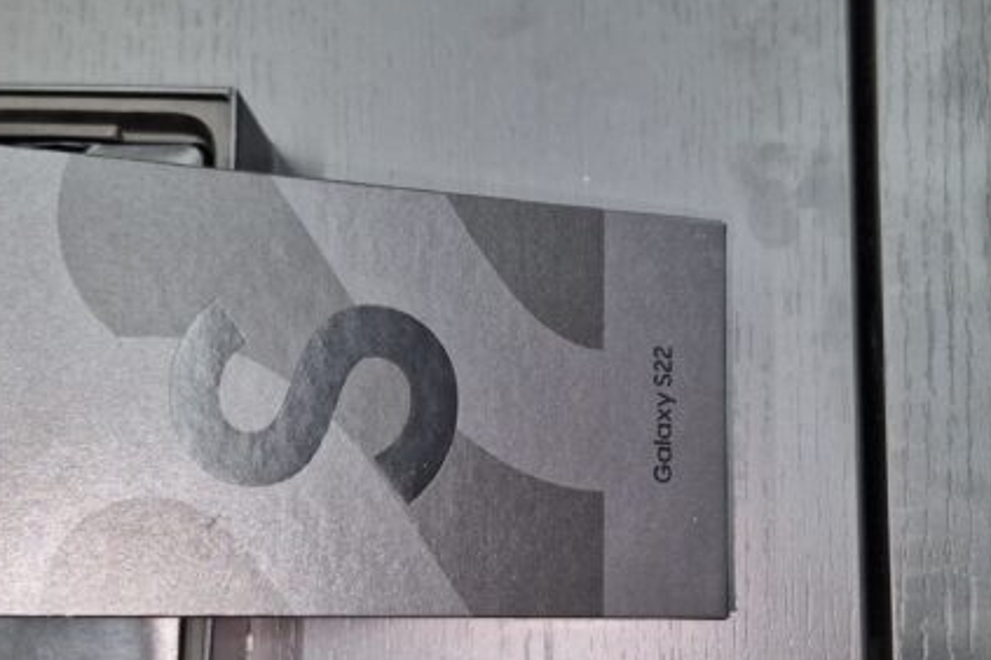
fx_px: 798
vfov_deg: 44.8
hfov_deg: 63.3
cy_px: 387
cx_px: 572
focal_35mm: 29
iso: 250
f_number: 1.8
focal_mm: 5.4
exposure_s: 1/25
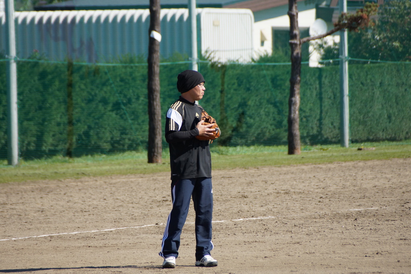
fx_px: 4280
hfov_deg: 5.5
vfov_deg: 3.7
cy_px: 137
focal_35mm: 375
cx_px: 206
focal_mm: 250
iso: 500
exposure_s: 1/1600
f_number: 6.3
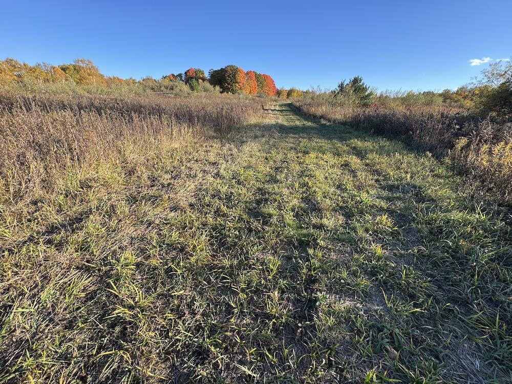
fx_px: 207
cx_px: 256
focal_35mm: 14
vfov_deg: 85.7
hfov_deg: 102.1
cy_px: 192
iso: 40
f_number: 2.2
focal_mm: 2.22
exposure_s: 1/414
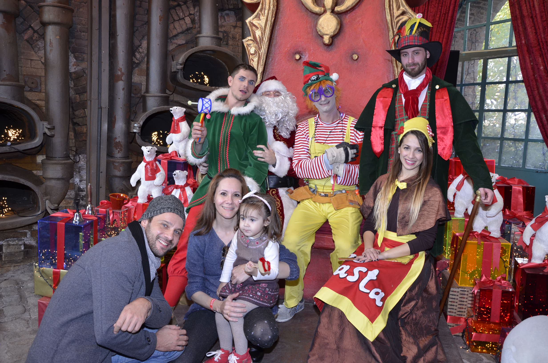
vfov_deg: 41.5
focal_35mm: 32
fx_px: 479
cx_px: 274
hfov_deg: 59.6
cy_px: 182
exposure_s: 1/60
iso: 400
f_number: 5.6
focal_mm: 21
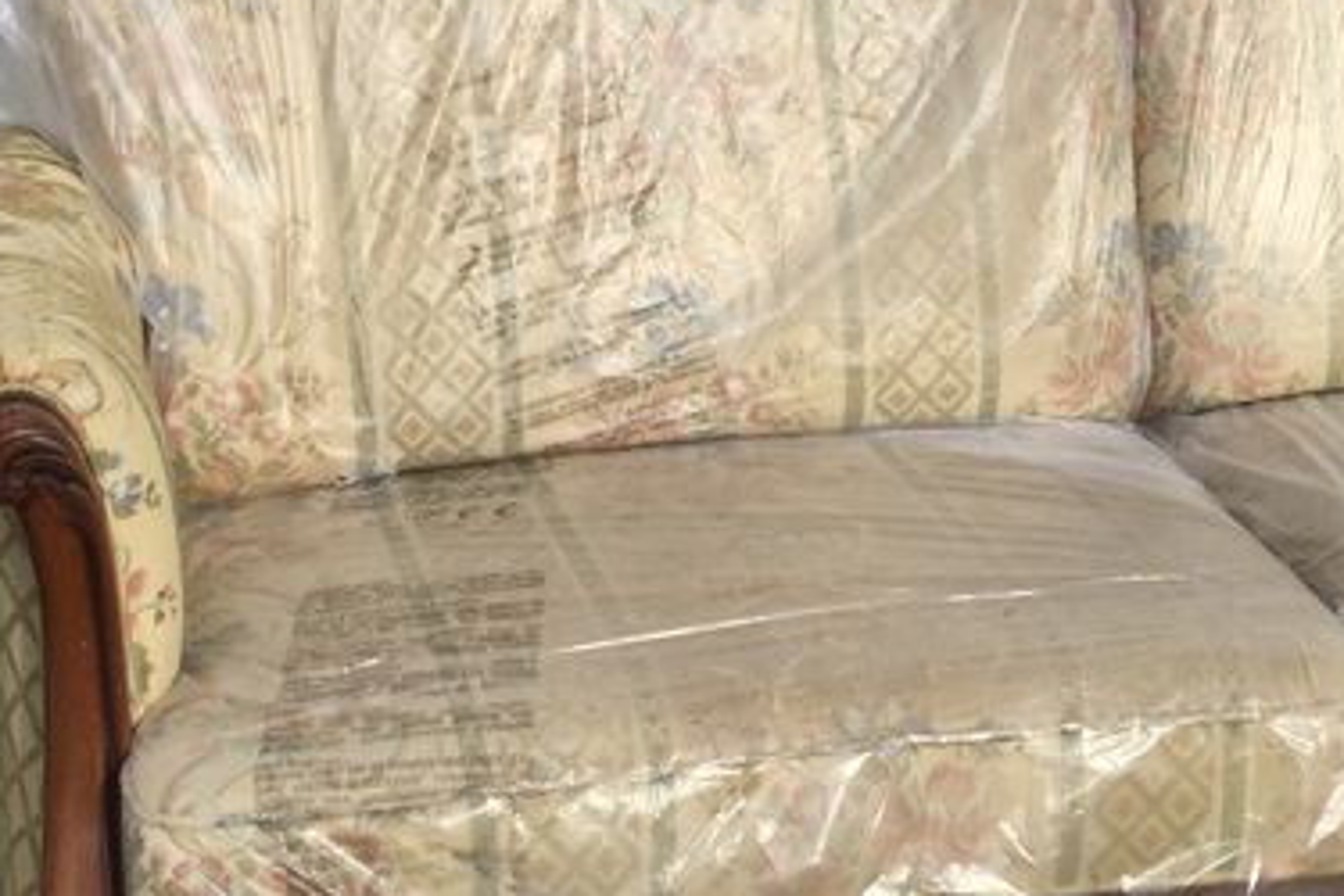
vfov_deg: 15.9
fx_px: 3210
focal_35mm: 86
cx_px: 932
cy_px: 323
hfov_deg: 23.5
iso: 25
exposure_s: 1/1664
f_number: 2.4
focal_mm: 3.3
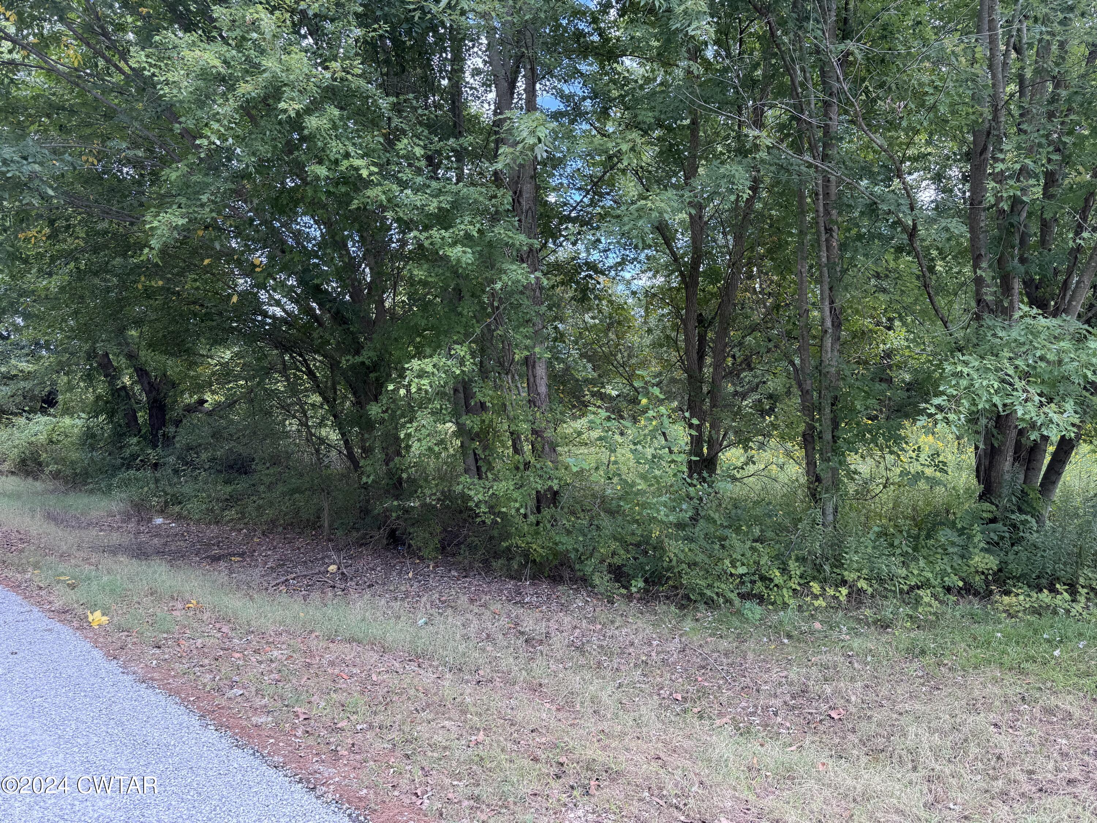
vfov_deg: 56.8
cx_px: 548
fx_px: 761
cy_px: 412
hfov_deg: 71.6
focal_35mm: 24
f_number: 1.78
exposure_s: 1/338
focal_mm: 6.76
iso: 80
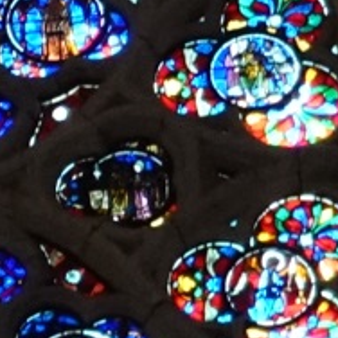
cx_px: -764
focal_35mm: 731
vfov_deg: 2.4
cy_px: 463
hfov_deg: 2.4
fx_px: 8075
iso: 1600
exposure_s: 1/100
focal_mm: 29.67
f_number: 4
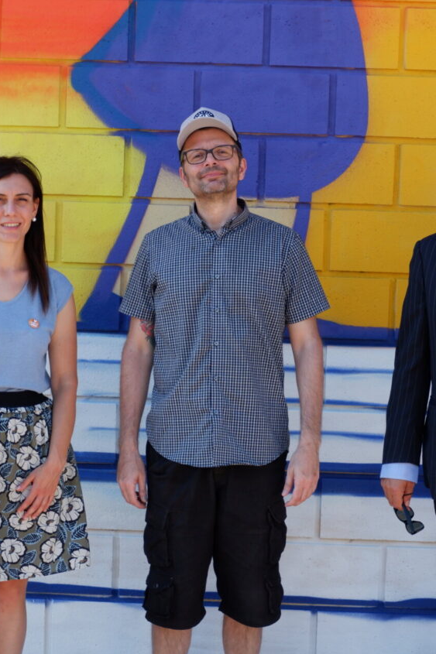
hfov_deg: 13.3
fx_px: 1872
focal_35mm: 103
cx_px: 201
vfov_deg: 19.8
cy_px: 329
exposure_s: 1/480
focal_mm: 45
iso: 400
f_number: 5.6
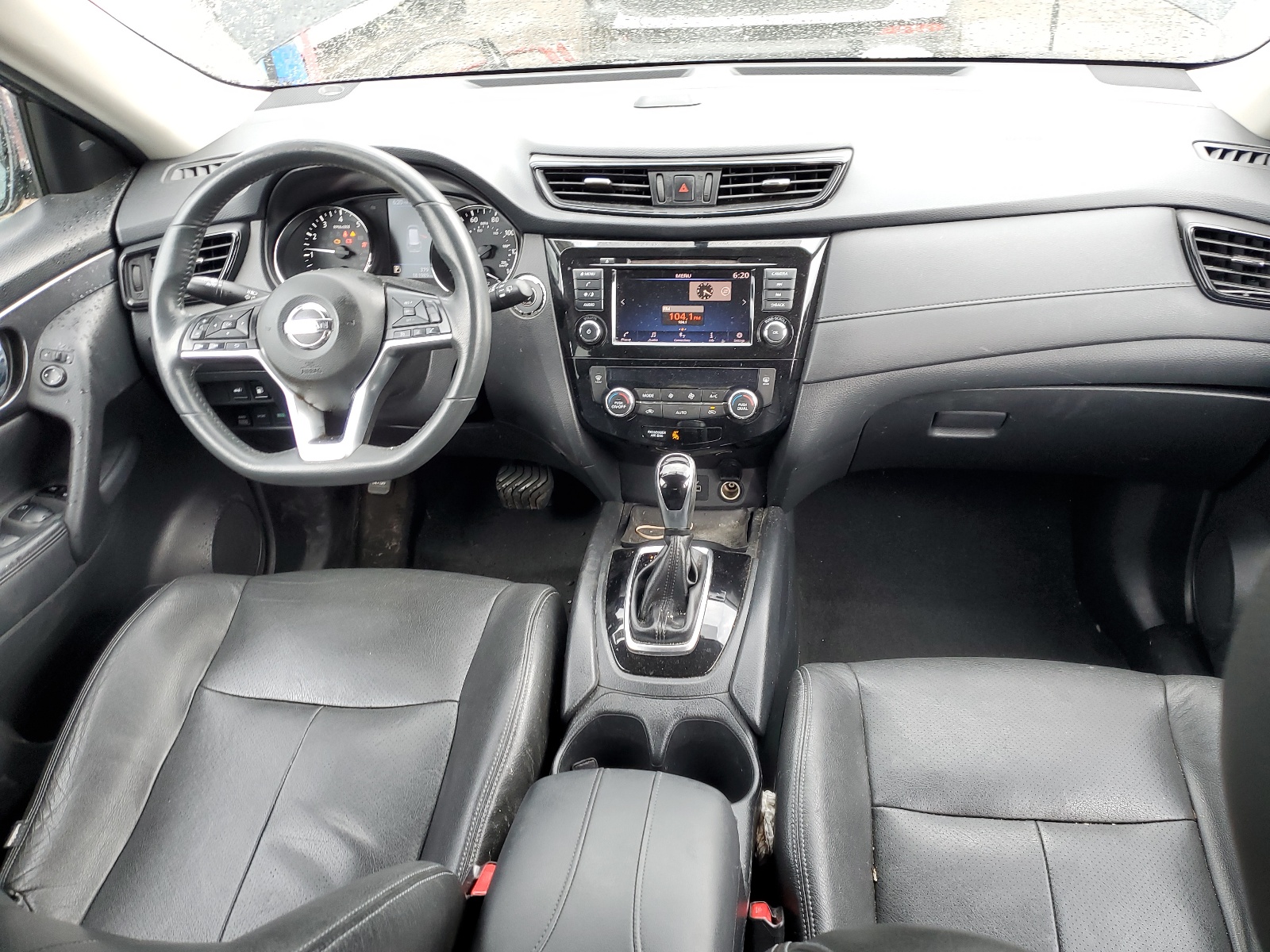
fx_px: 954
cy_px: 476
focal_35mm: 26
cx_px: 635
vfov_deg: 53.1
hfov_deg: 67.3
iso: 59
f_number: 1.5
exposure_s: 1/60.2
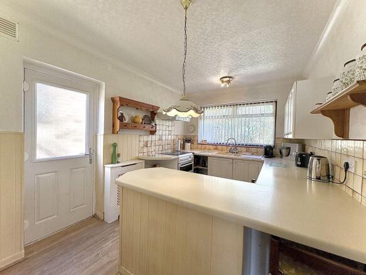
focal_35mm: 14
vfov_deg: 85.7
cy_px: 138
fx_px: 148
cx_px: 183
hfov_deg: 102.1
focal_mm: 2.22
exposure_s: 1/110
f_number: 2.2
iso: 100
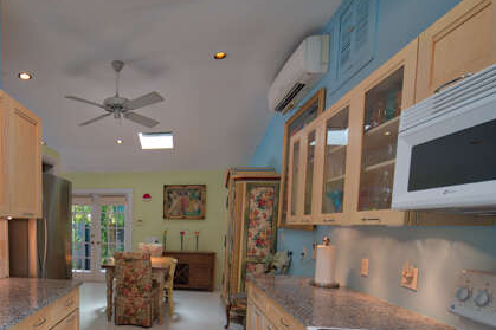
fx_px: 303
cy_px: 250
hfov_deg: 73.0
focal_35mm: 22
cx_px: 123
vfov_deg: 54.4
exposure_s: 1/200
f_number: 7.1
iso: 1250
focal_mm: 12
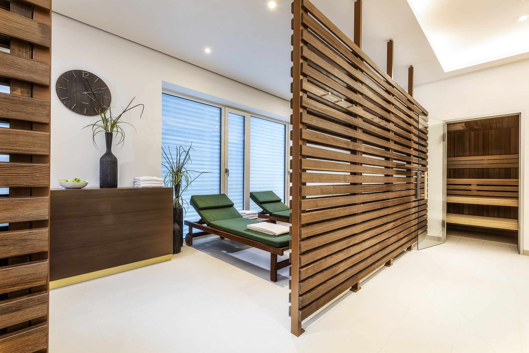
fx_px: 235
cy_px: 176
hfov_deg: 96.7
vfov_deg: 73.8
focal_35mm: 16
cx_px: 264
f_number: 11
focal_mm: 16
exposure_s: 1.6
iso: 320
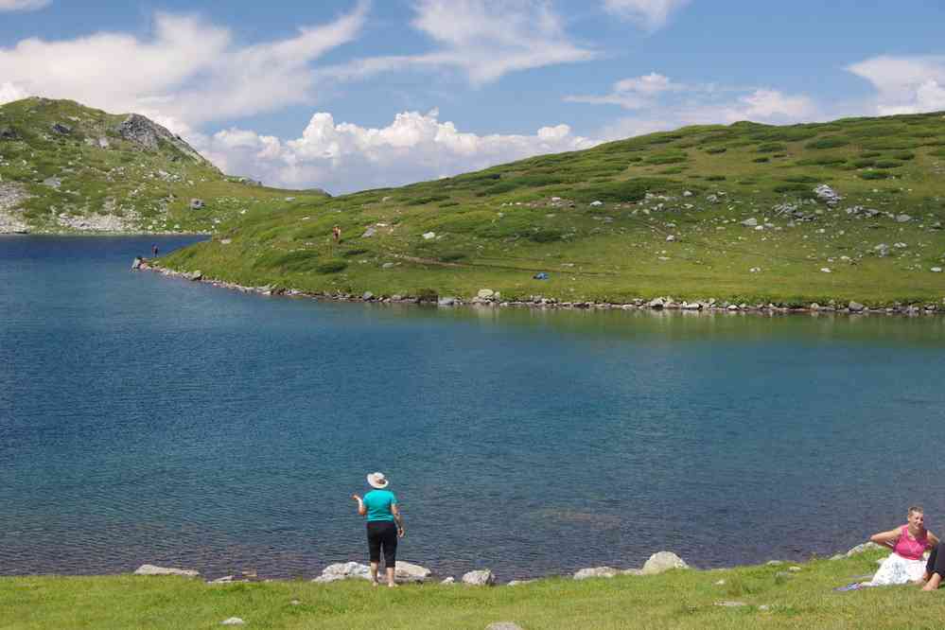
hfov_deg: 31.4
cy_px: 315
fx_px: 1680
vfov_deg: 21.2
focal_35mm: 64
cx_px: 472
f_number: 11
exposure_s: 1/80
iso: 200
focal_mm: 42.5
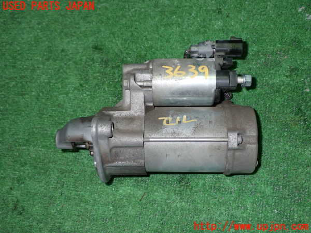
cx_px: 156
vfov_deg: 32.9
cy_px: 116
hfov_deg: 42.9
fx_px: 395
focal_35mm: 44
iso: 800
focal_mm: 7.84
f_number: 9
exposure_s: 1/40
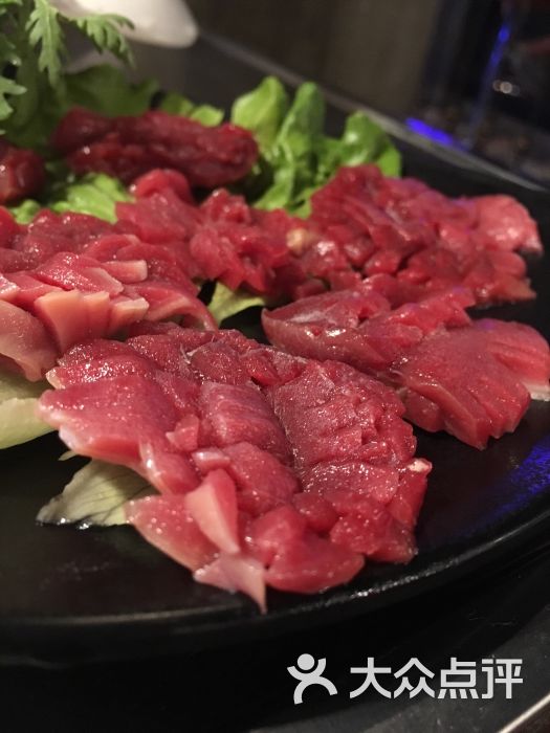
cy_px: 366
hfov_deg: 48.2
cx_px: 275
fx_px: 614
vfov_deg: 61.7
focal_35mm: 29
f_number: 2.2
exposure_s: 1/17
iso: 500
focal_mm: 4.15
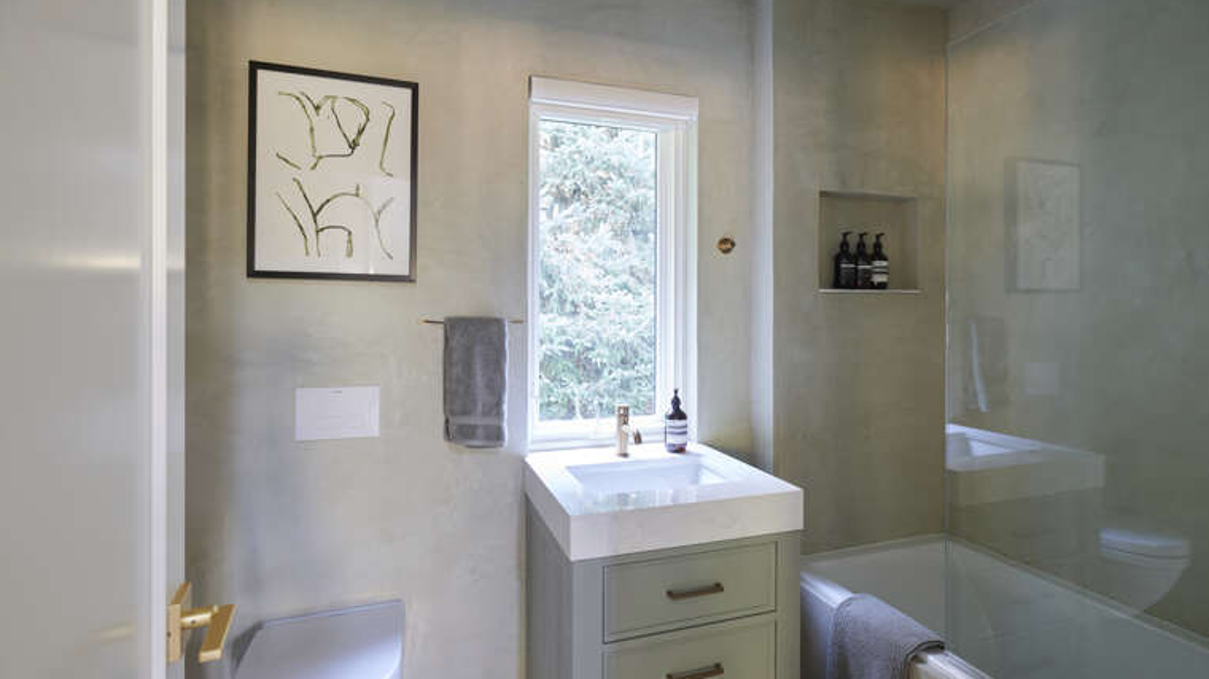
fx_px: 577
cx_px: 609
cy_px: 337
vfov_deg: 61.0
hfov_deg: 92.7
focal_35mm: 18
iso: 200
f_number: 5.6
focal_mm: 17
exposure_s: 2
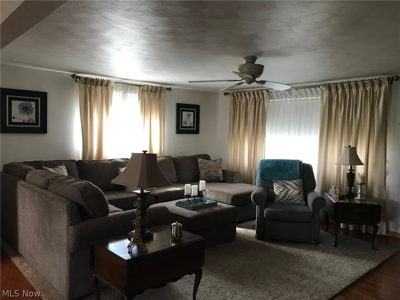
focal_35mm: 28
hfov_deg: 63.4
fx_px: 324
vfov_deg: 49.7
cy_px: 150
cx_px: 200
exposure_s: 1/15
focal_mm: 3.99
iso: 50
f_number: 1.8
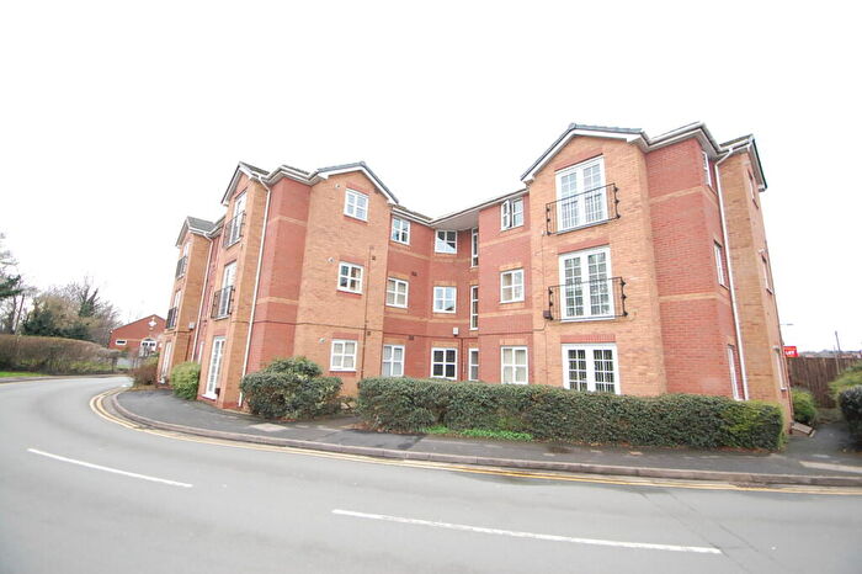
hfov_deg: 100.4
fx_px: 359
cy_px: 287
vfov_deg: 77.3
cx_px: 431
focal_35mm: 15
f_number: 4
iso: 1600
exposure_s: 1/500
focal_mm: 10
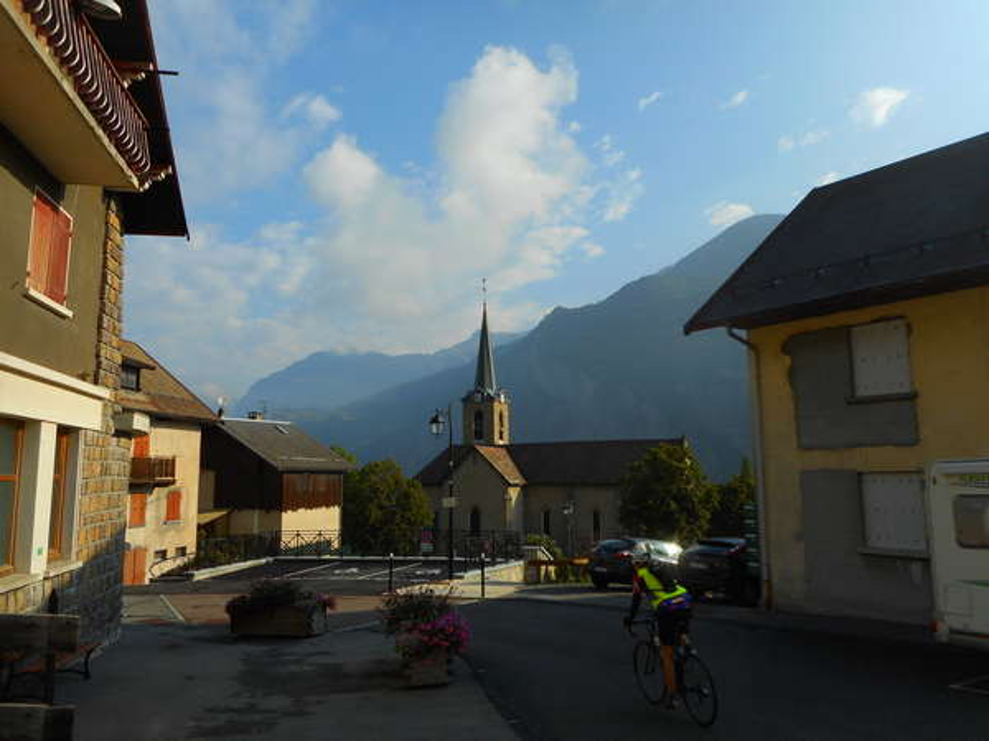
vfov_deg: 54.9
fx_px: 714
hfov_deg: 69.4
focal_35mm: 25
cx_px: 494
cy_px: 370
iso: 80
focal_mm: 4.5
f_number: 3.7
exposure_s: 1/1000
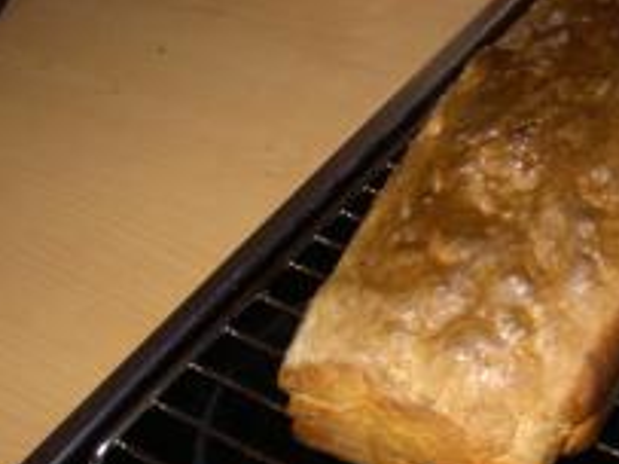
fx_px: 1197
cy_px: 235
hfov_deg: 27.9
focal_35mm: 67
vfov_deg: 21.9
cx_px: 558
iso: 200
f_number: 2.8
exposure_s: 1/60
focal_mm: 5.6
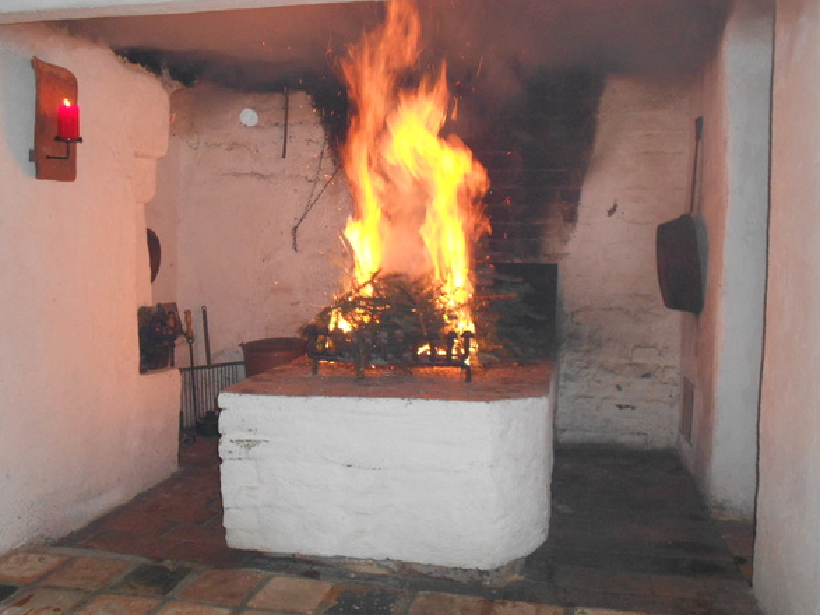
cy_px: 308
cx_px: 410
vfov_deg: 44.1
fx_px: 758
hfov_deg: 56.8
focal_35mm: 32
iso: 320
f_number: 3.6
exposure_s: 1/30
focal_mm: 5.8
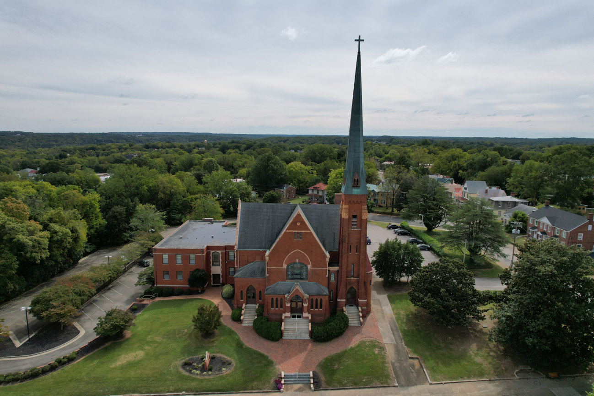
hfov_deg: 78.6
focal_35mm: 22
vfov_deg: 57.2
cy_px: 198
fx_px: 363
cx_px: 297
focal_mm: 8.38
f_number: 2.8
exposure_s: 1/3000
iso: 110
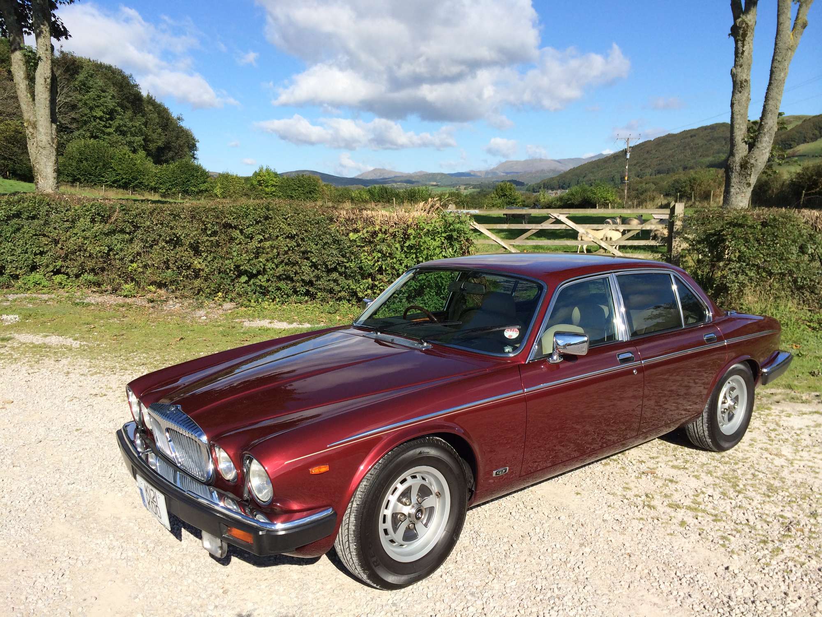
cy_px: 308
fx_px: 712
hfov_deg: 60.0
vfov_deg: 46.8
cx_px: 411
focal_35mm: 30
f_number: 2.2
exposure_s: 1/1953
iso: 40
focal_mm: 4.12
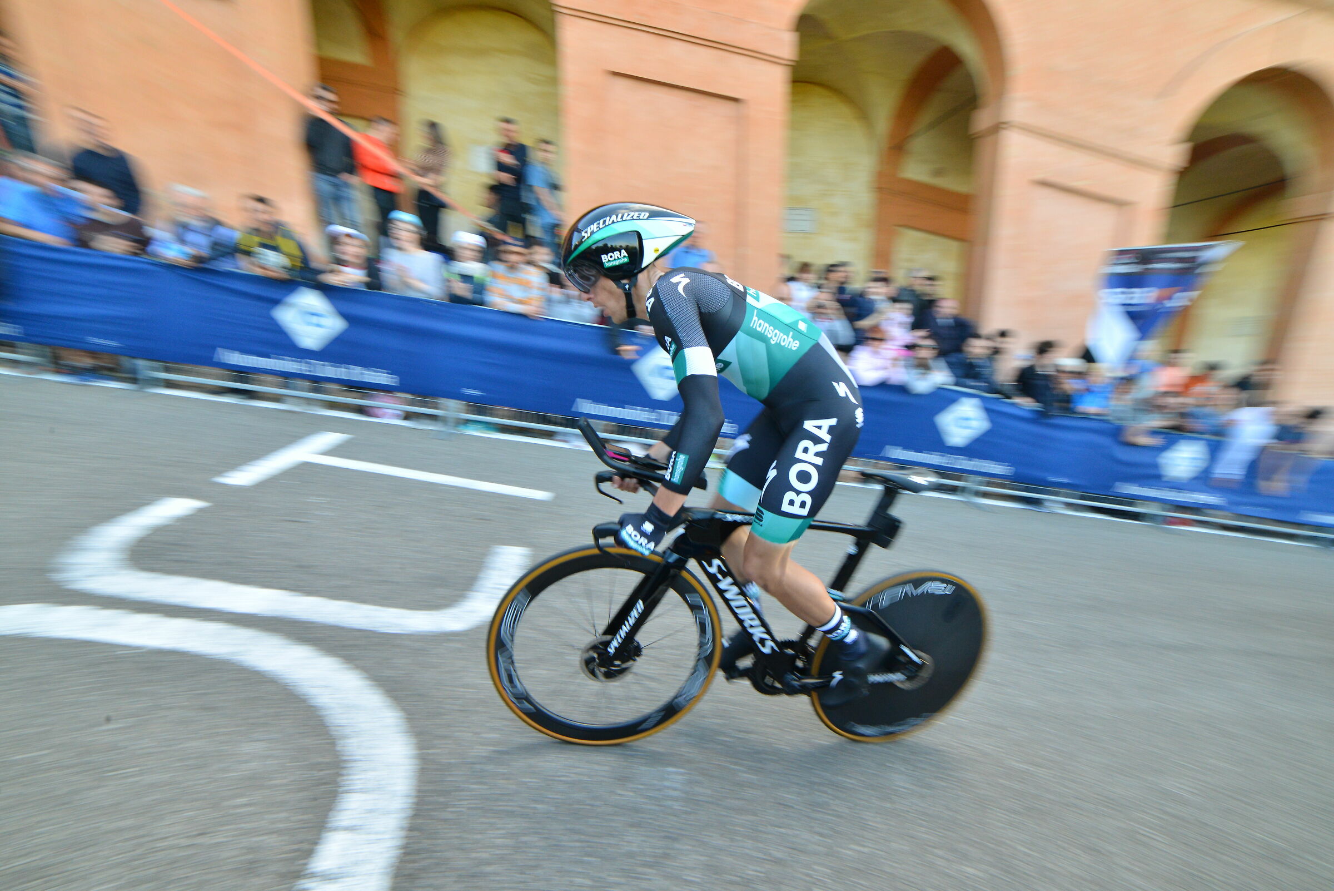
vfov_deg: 81.3
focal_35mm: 14
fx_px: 519
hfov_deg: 104.2
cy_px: 446
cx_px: 667
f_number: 18
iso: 1250
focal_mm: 14
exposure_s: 1/80
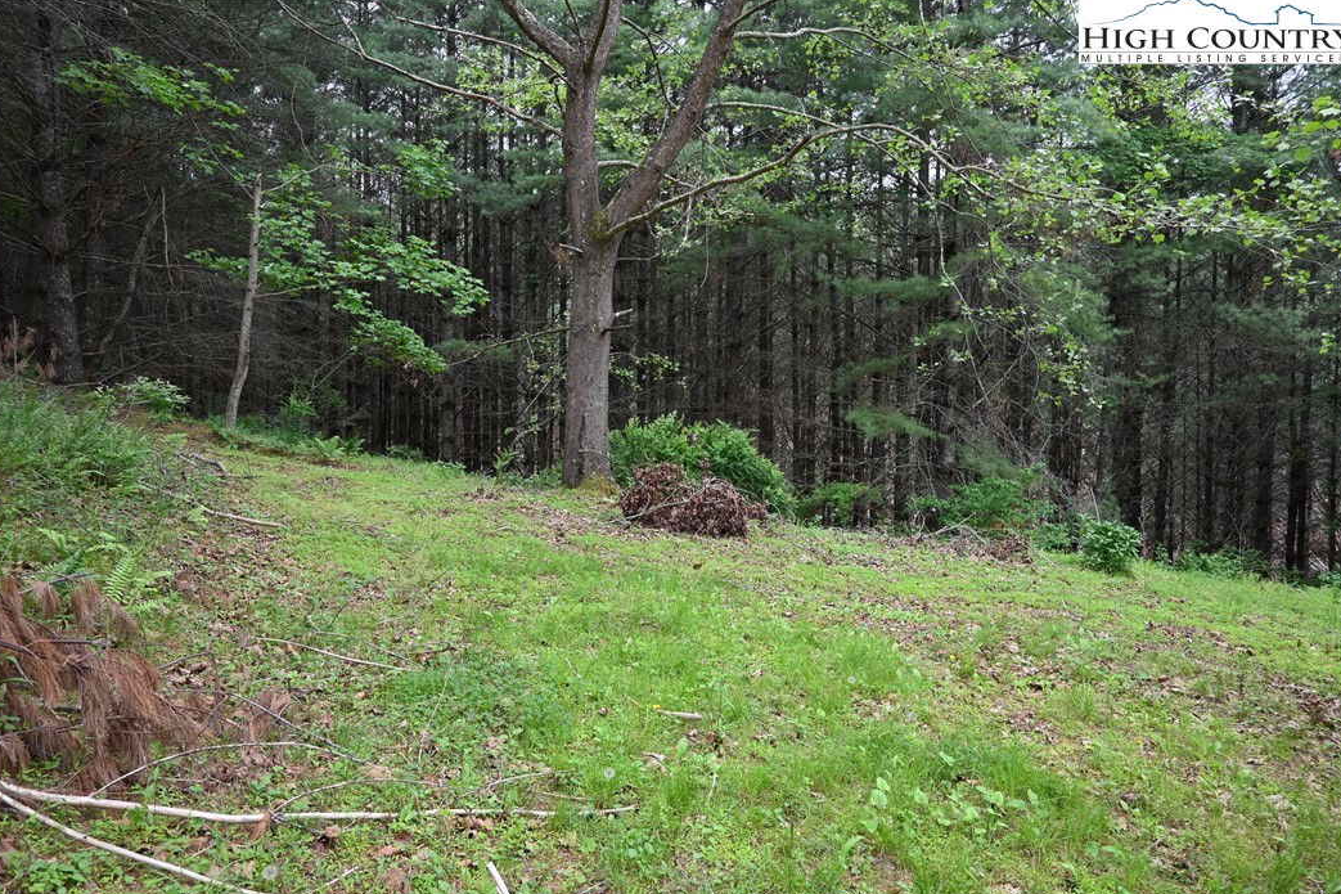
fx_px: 931
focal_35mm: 25
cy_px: 461
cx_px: 660
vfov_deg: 51.3
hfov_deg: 71.5
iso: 220
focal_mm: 16
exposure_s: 1/250
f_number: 4
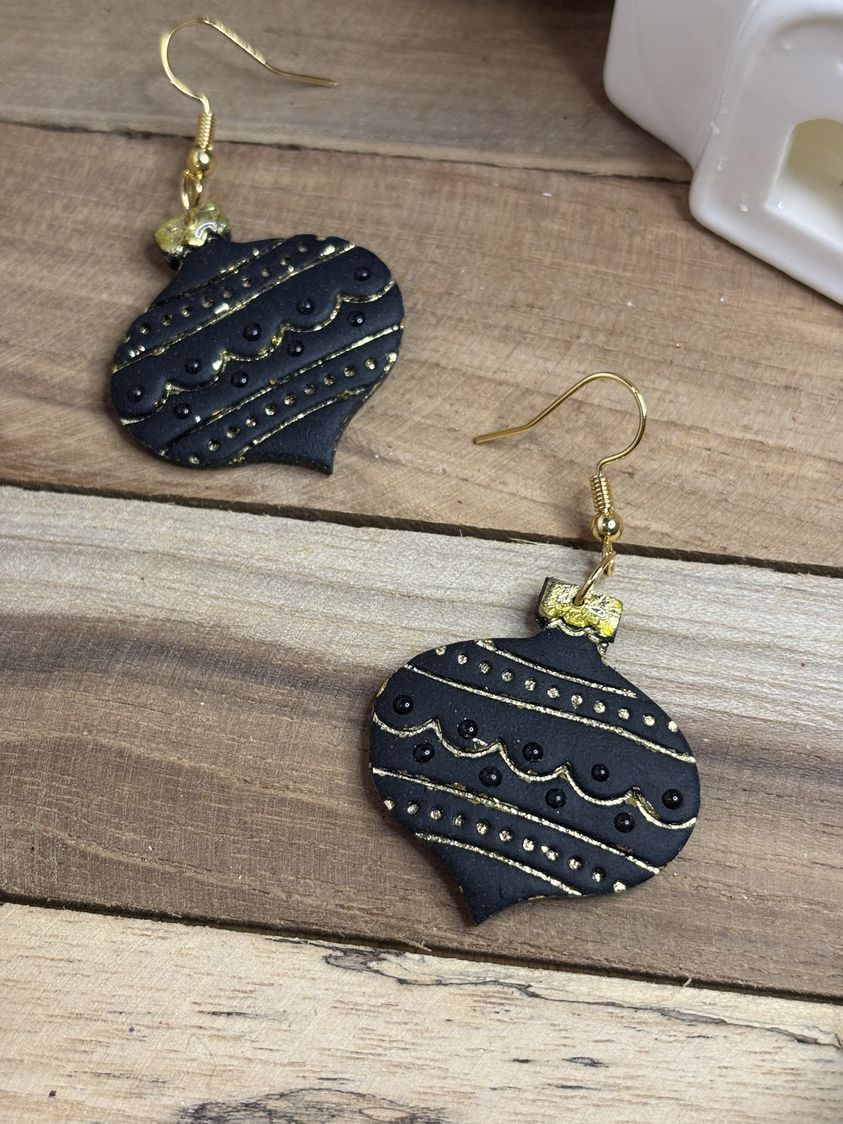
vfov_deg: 36.8
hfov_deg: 28.0
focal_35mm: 52
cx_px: 422
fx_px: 1688
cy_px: 562
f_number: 1.6
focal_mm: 5.96
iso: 64
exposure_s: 1/50
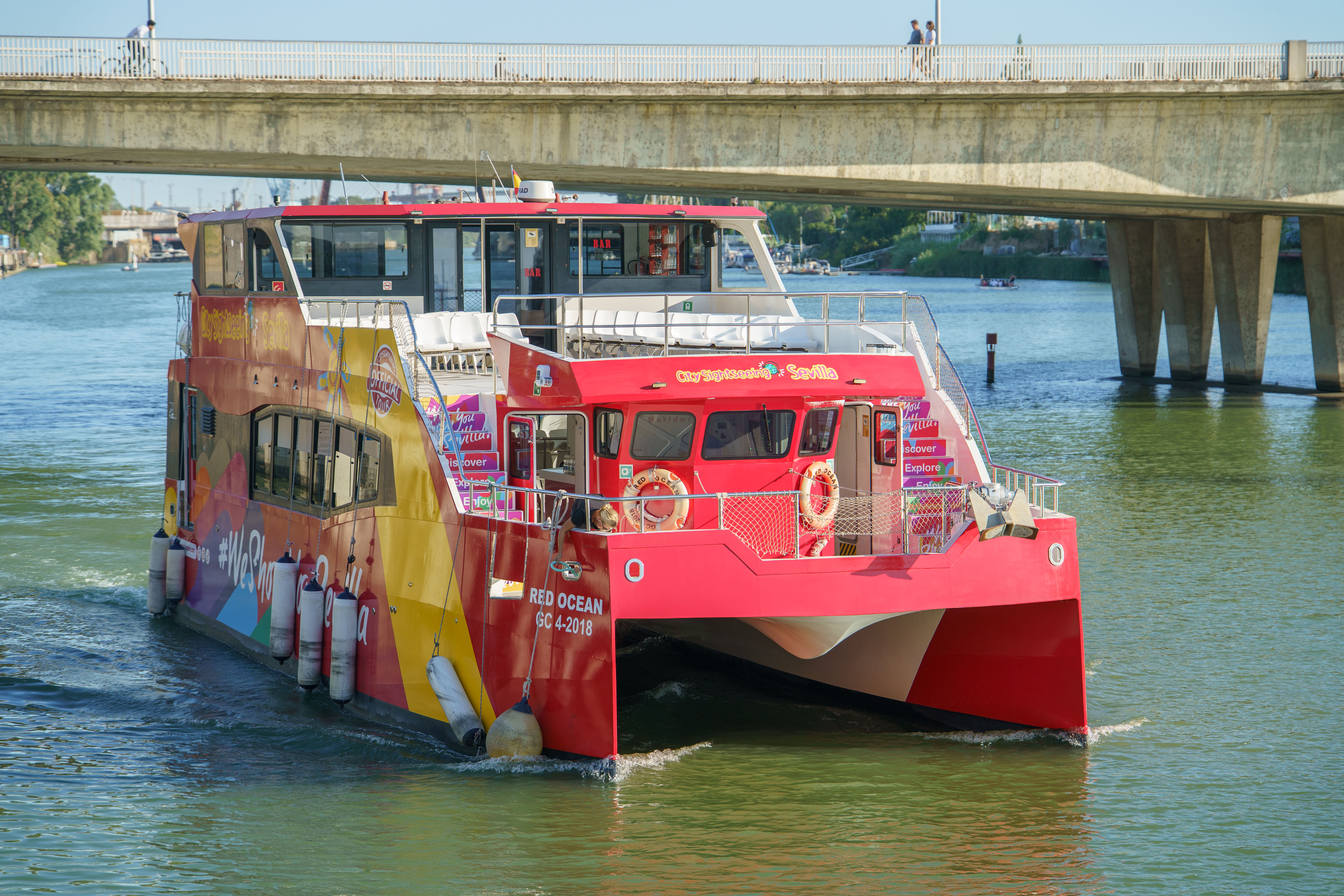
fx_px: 3285
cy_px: 448
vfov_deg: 15.5
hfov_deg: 23.1
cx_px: 672
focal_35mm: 88
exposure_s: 1/1600
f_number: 2.8
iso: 125
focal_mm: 88
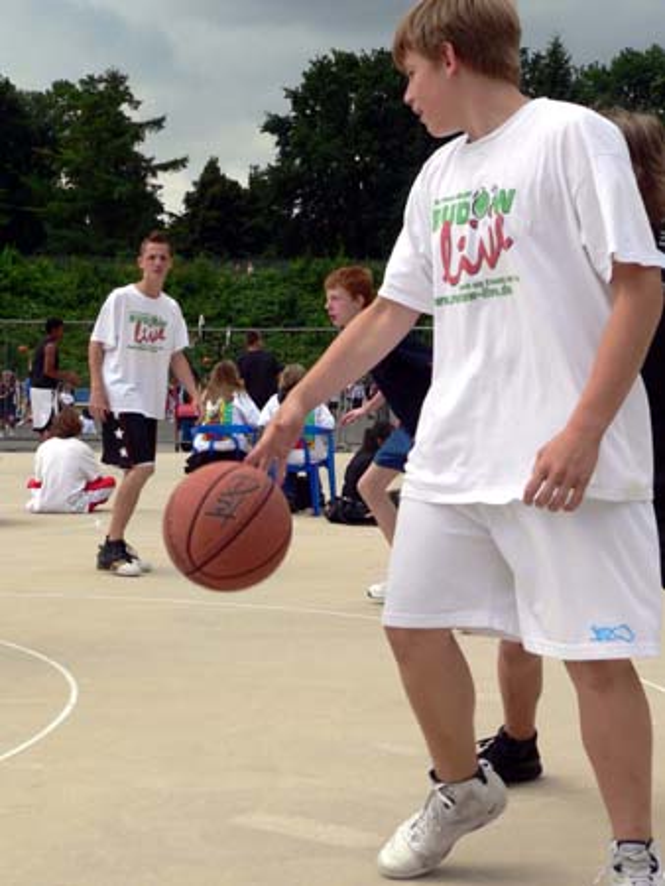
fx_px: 1638
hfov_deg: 23.0
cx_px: 332
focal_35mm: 64
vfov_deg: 30.3
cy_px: 443
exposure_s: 1/800
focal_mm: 10.6
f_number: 4
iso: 80
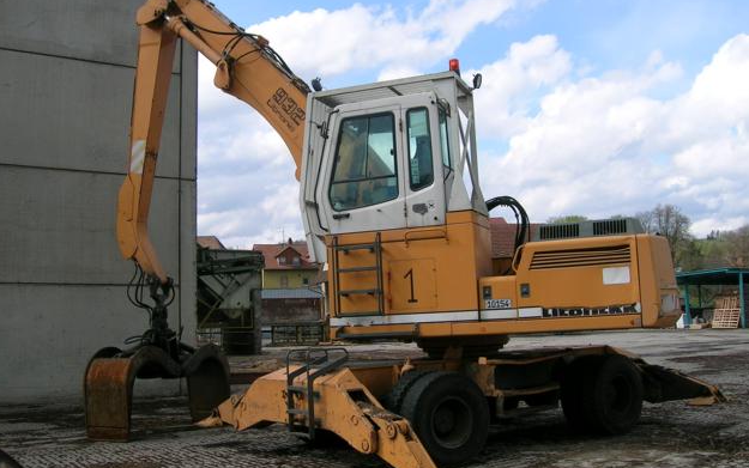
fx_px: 776
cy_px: 223
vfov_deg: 33.6
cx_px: 373
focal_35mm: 38
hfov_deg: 51.5
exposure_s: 1/408
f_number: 4.8
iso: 50
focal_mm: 5.4
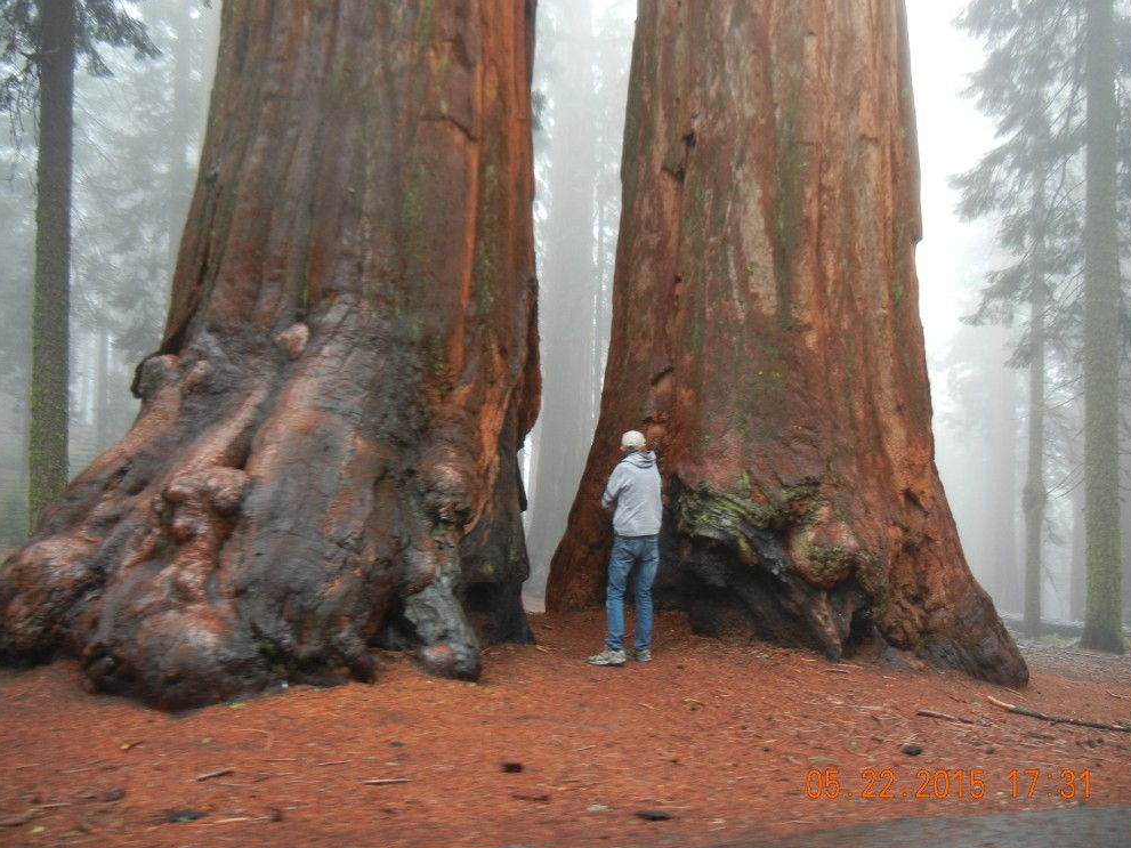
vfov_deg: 45.4
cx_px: 581
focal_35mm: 31
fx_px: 1013
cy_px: 437
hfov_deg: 58.3
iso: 167
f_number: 3.5
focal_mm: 5.4
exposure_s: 1/60
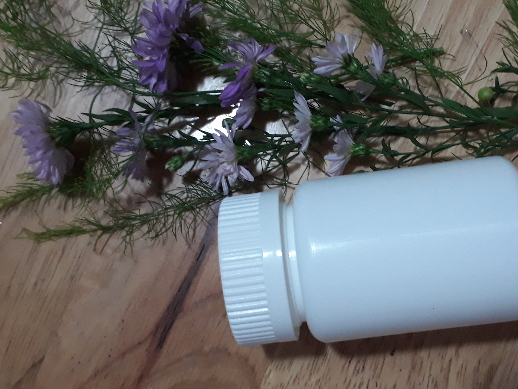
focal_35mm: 44
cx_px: 334
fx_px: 658
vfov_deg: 32.8
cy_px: 225
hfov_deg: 42.5
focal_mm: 3.6
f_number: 1.9
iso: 200
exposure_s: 1/25
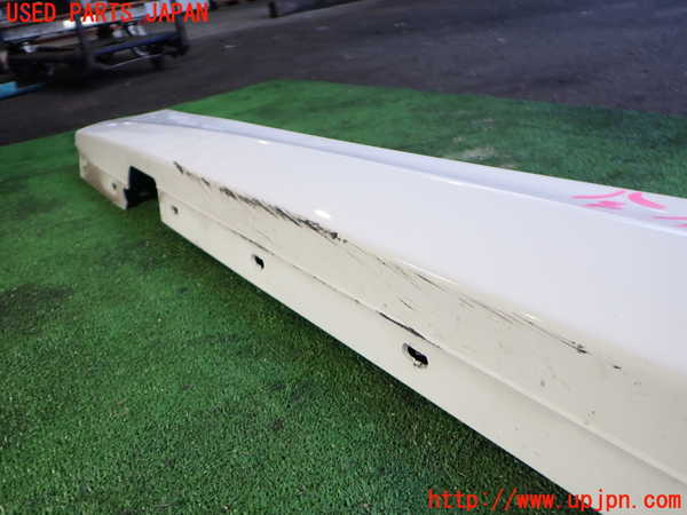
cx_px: 344
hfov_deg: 60.0
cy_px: 258
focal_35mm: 30
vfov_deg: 46.8
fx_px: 595
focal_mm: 5.4
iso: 125
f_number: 2.3
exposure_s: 1/125
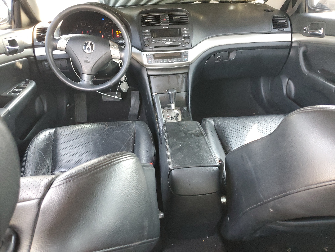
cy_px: 126
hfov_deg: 67.3
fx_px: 252
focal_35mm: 26
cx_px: 168
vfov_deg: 53.1
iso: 305
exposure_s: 1/60.2
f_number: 1.5
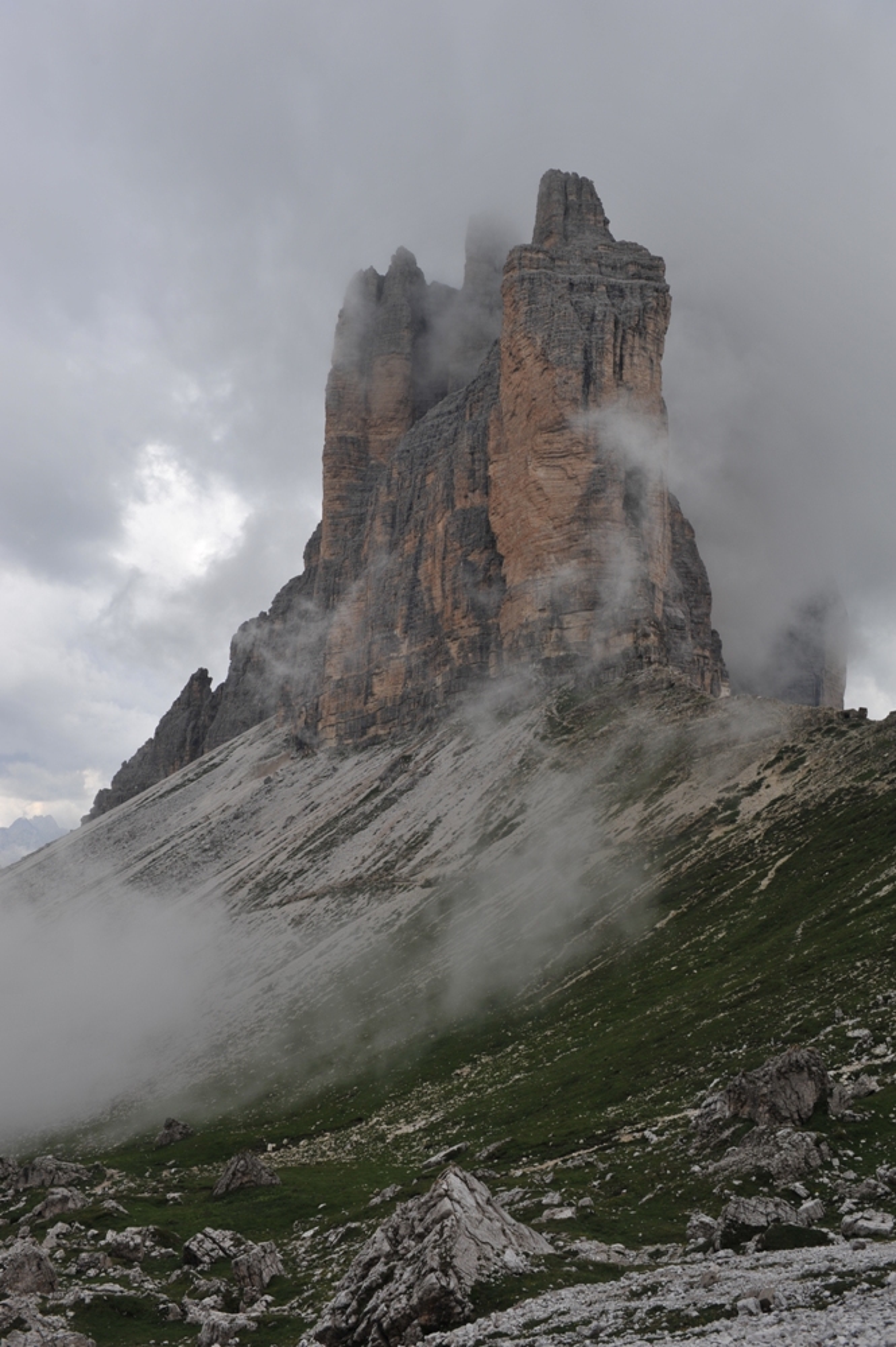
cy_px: 674
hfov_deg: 42.3
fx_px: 1159
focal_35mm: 31
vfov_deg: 60.3
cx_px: 448
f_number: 7.1
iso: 200
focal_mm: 31
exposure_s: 1/200
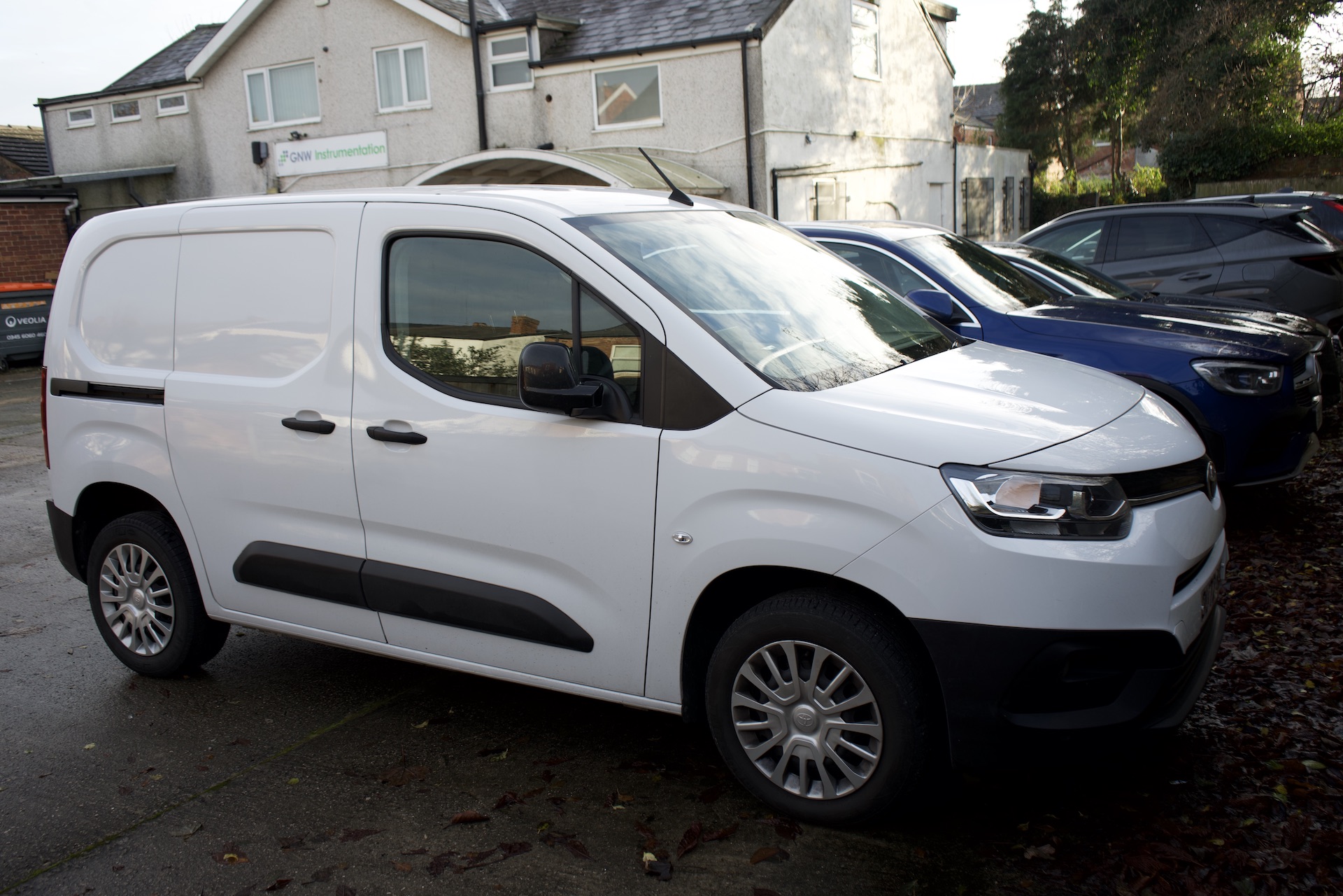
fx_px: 1156
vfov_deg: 42.3
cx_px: 672
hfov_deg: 60.3
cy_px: 448
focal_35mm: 31
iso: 100
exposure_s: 1/200
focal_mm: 31
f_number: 4.5
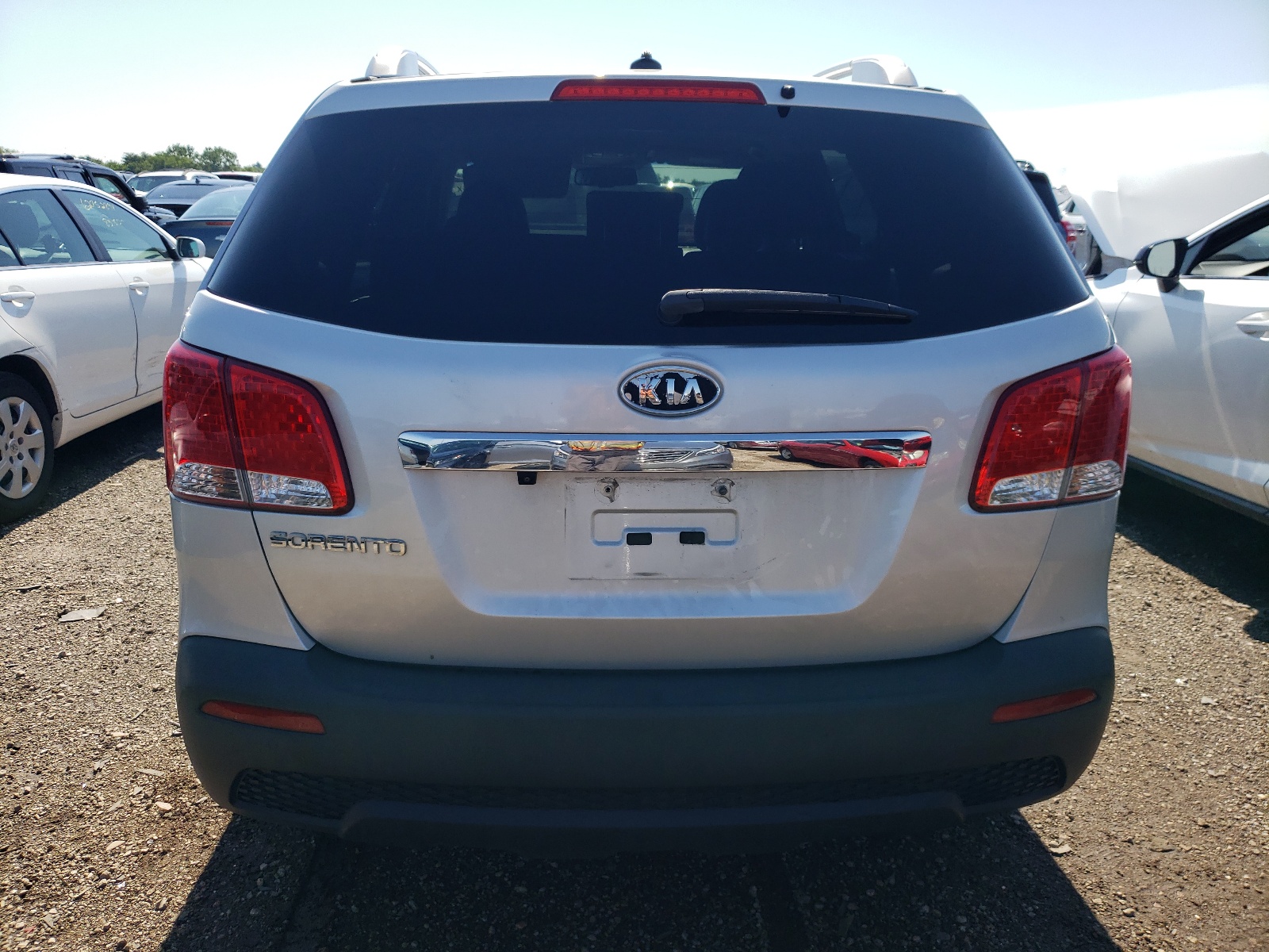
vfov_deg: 53.1
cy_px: 476
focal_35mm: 26
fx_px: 953
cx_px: 634
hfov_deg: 67.3
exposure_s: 1/2500
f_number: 1.5
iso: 50
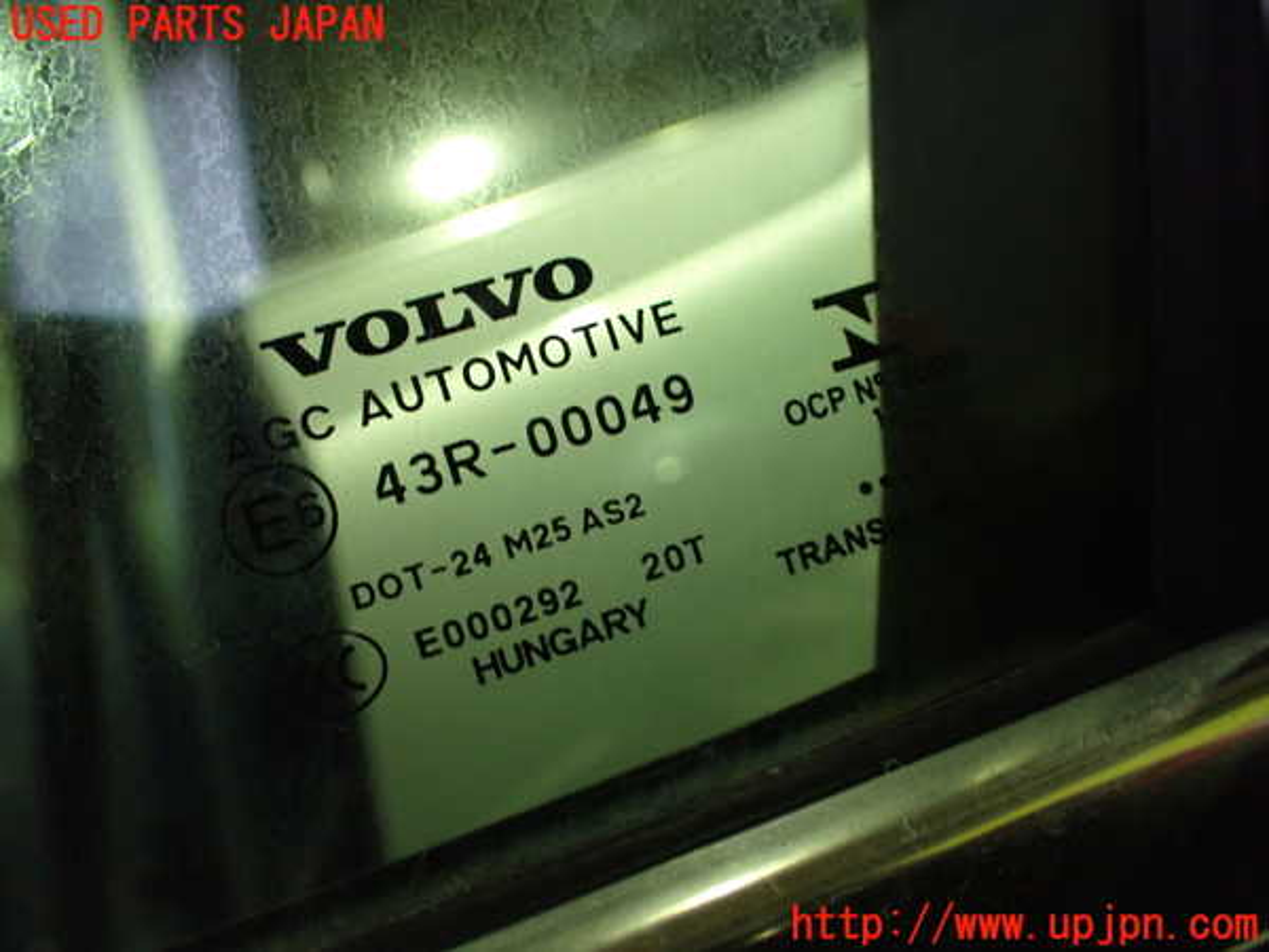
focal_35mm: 30
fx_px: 1100
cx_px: 634
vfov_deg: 46.8
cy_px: 476
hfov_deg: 60.0
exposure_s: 1/30
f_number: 2.3
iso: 800
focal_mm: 5.4
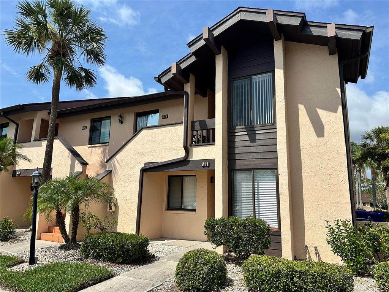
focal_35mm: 24
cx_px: 194
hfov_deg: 71.6
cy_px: 146
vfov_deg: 56.8
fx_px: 270
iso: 80
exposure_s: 1/7042
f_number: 1.78
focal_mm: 6.86
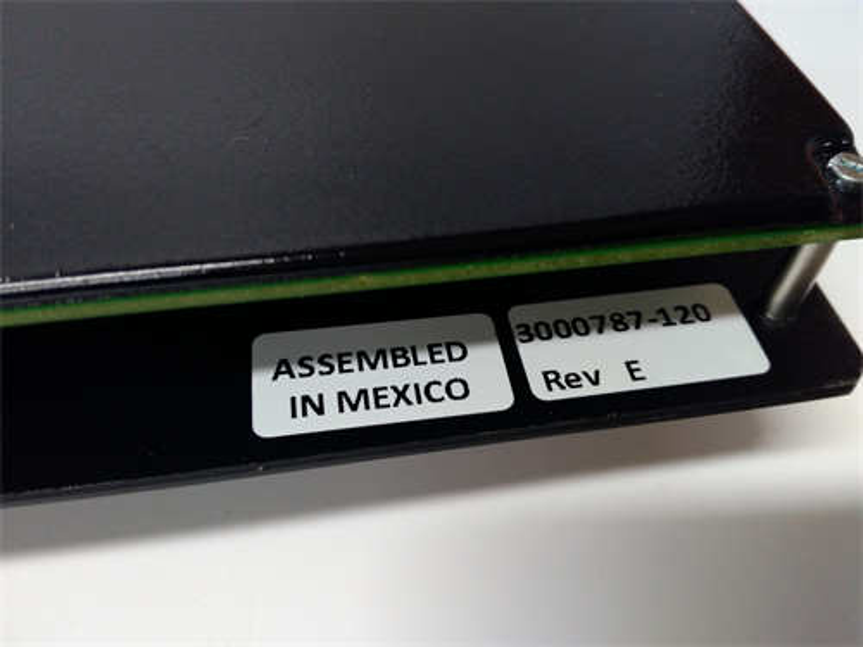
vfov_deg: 51.4
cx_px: 432
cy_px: 324
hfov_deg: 65.3
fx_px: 673
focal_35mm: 27
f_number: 2
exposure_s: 1/33
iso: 341
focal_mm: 3.79
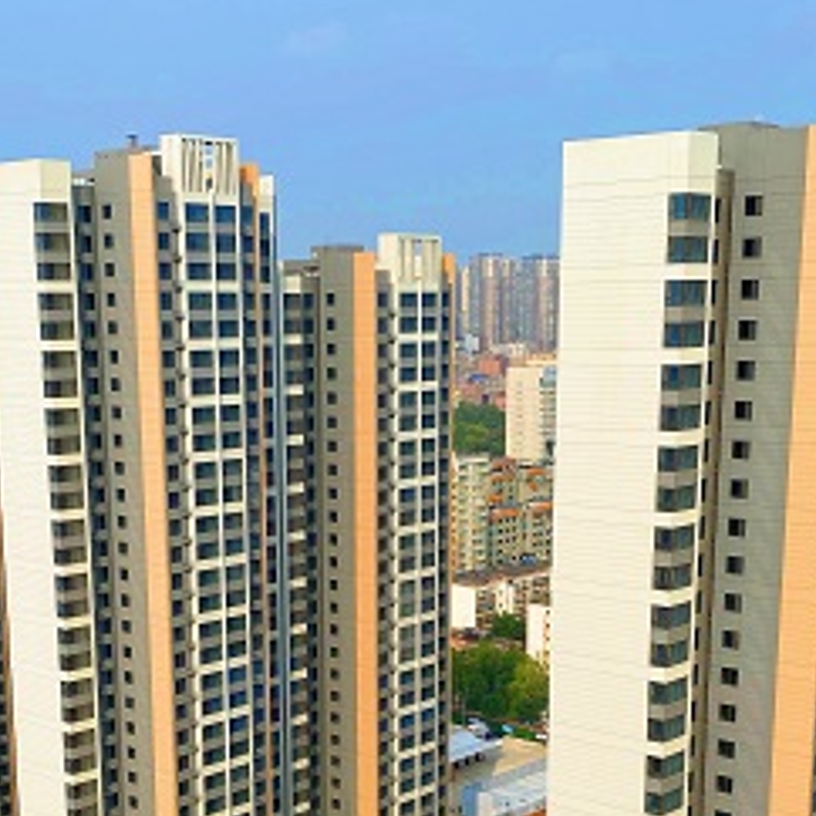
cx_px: 334
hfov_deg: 30.0
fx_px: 1520
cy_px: 681
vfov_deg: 29.2
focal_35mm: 57
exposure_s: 1/3497
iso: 32
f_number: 1.8
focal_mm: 4.25
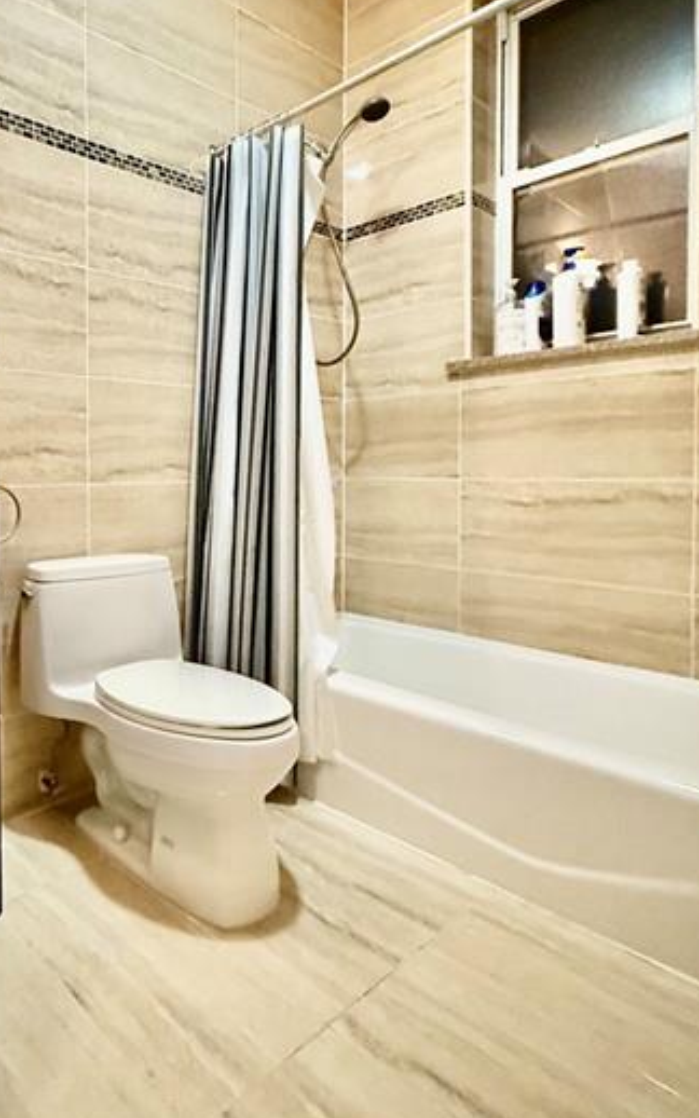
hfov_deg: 50.6
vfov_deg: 79.3
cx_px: 110
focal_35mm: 22
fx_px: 670
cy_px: 490
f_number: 2.2
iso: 1000
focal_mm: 2.22
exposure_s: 1/40
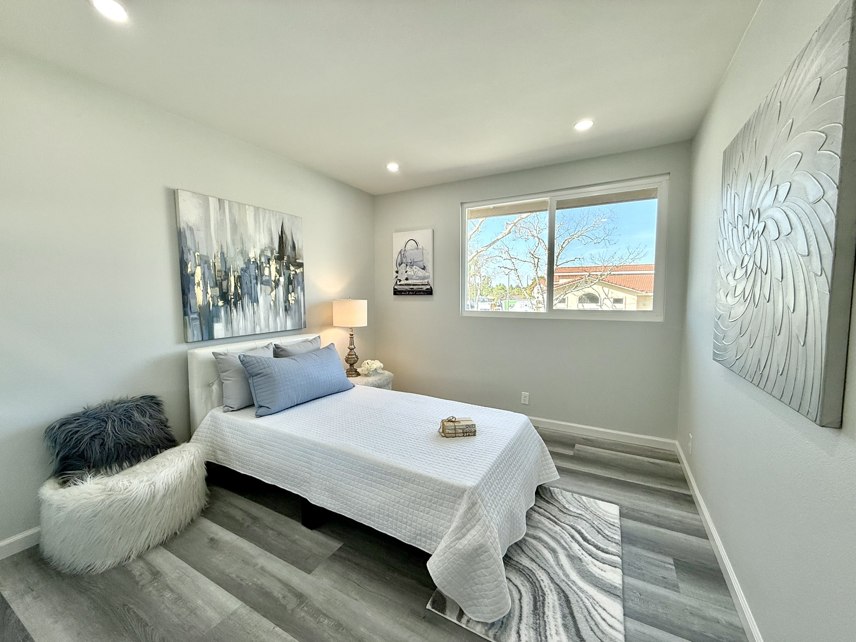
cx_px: 428
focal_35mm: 14
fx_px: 346
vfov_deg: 85.7
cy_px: 321
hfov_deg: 102.1
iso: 64
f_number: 2.2
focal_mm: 2.22
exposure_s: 1/169
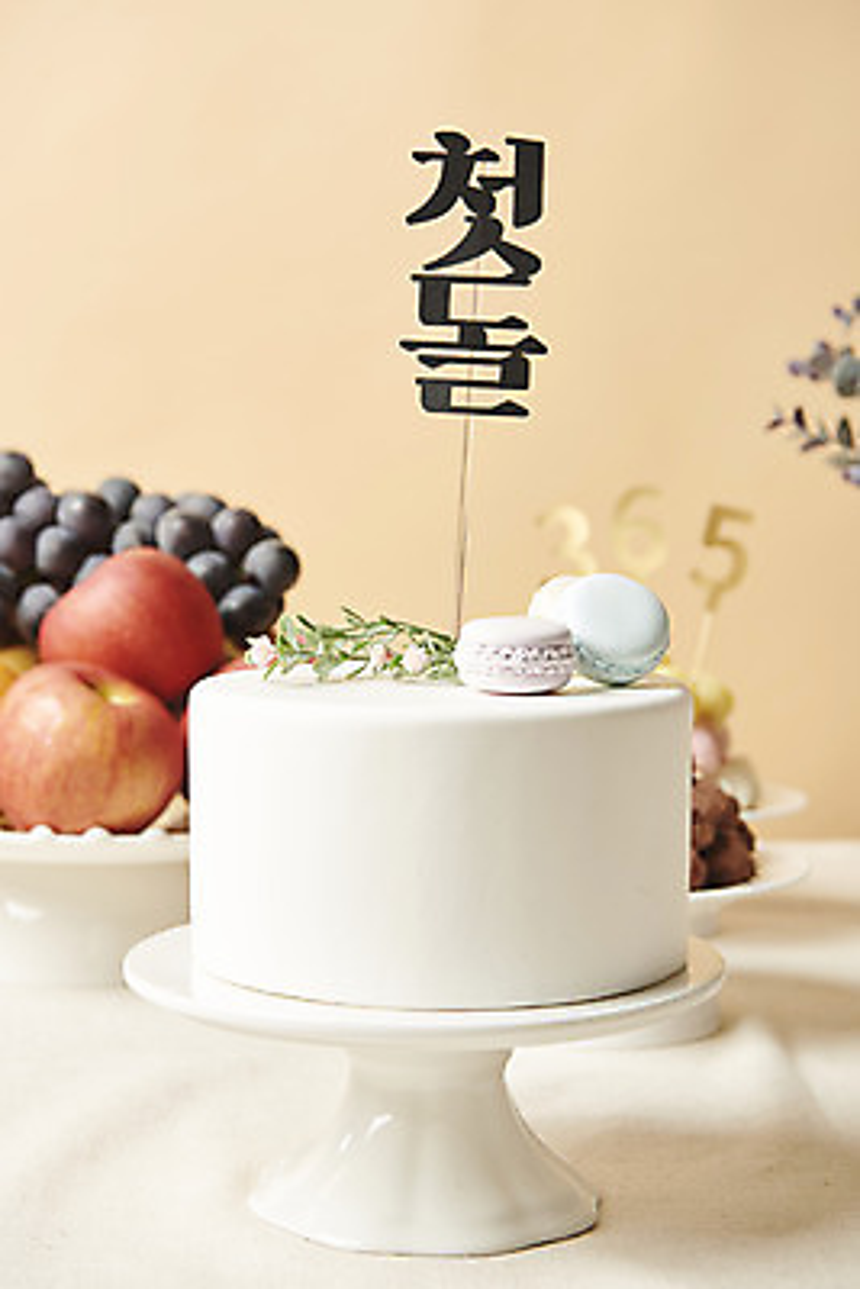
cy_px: 644
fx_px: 2506
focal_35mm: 70
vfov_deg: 28.8
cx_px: 430
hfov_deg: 19.5
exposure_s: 1/125
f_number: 8
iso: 64
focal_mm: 70
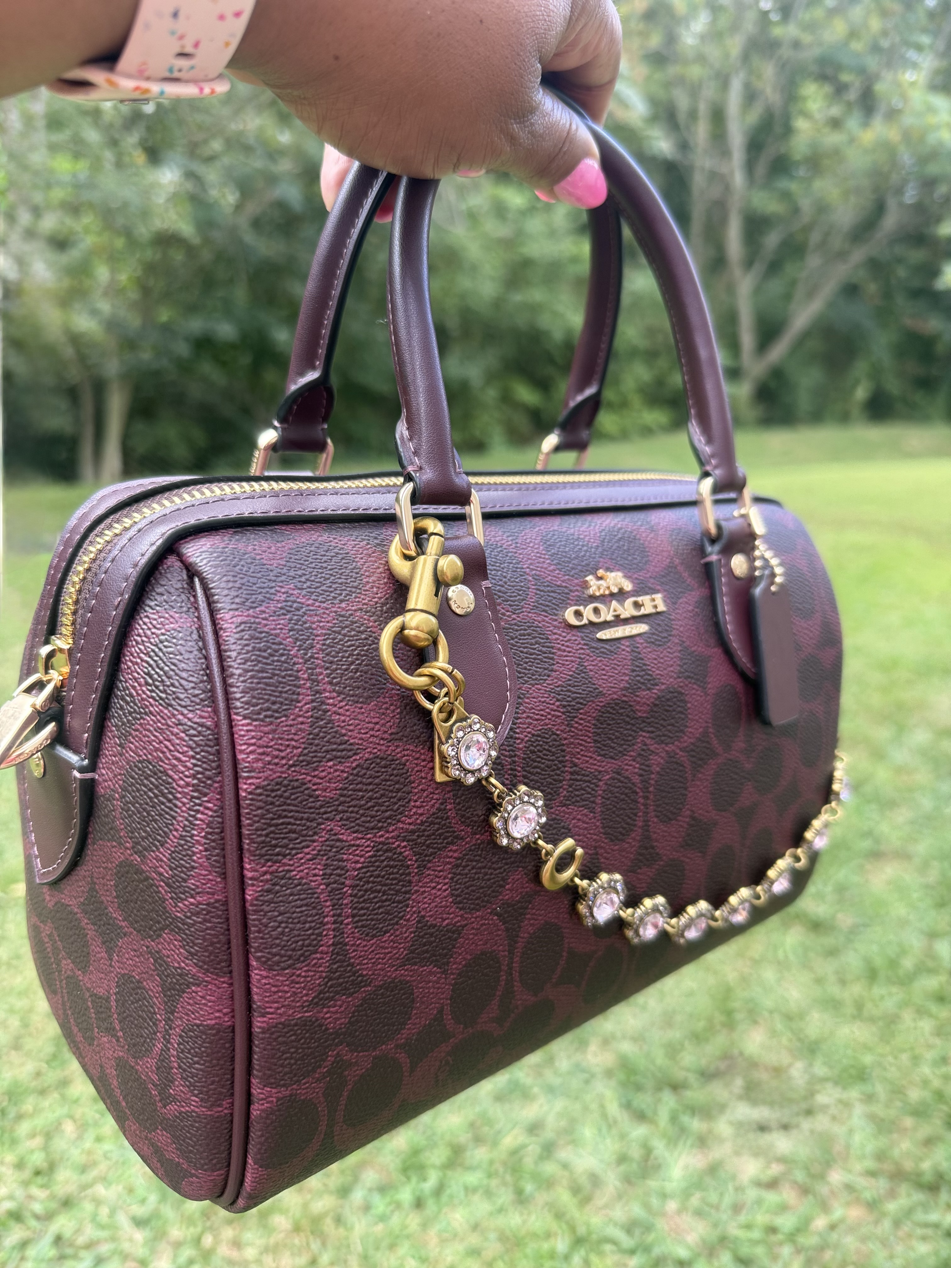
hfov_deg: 56.8
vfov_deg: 71.6
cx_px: 476
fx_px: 879
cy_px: 634
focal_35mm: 24
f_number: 1.78
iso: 100
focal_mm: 6.76
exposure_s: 1/121
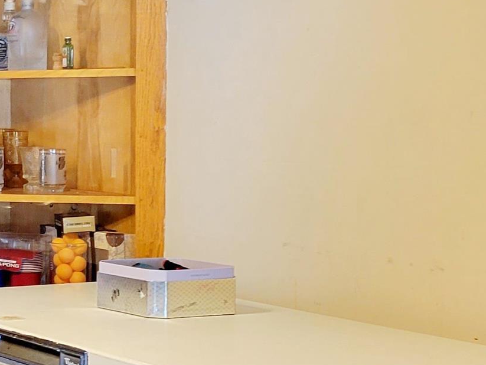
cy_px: 194
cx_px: -248
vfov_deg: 15.3
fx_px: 1362
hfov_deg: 18.0
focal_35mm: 97
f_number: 1.8
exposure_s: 1/40
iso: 250
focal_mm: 5.4
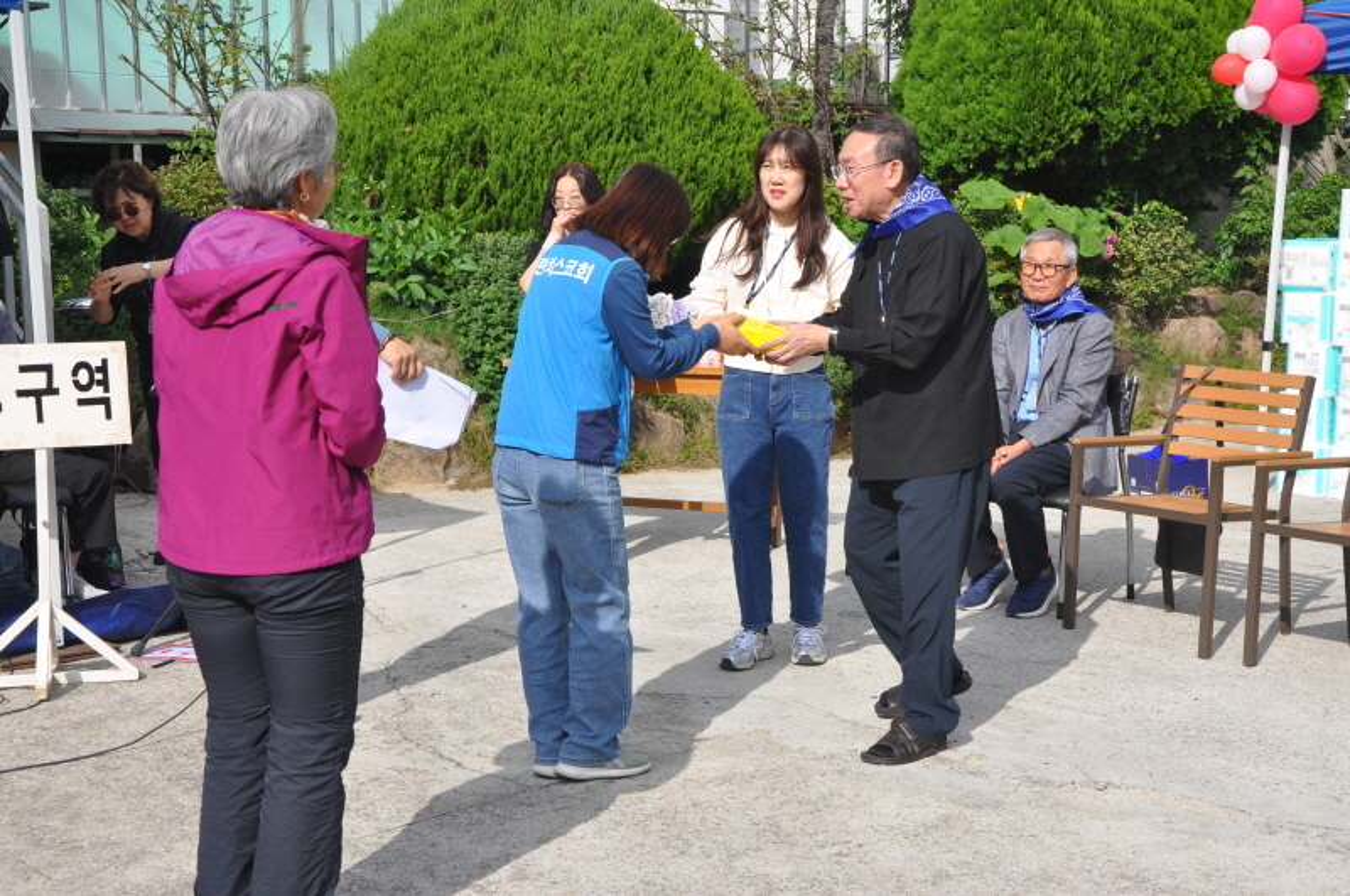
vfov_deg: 22.6
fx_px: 2247
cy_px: 448
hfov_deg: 33.4
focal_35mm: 60
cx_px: 675
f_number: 10
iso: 200
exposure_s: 1/400
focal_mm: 40
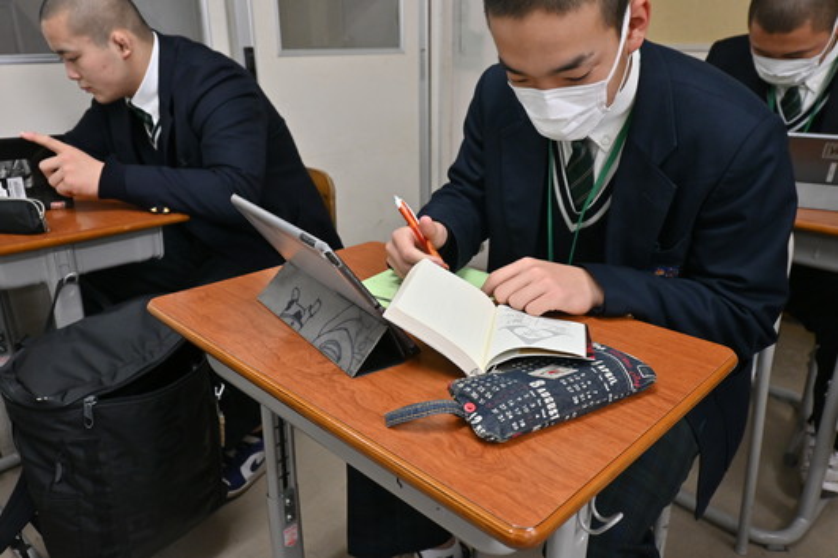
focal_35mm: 28
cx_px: 419
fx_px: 646
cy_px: 279
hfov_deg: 66.0
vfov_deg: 46.7
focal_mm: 18.5
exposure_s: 1/50
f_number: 5.6
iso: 800
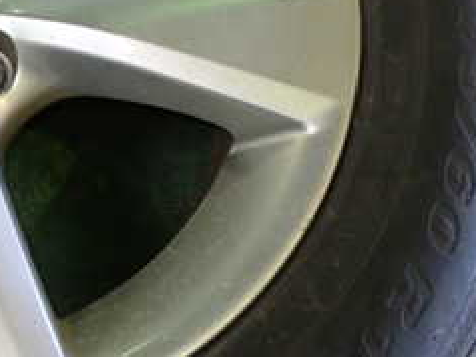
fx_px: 1046
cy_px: 24
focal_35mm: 76
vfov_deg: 19.0
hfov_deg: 23.6
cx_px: -86
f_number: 2.3
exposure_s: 1/30
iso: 250
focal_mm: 5.4
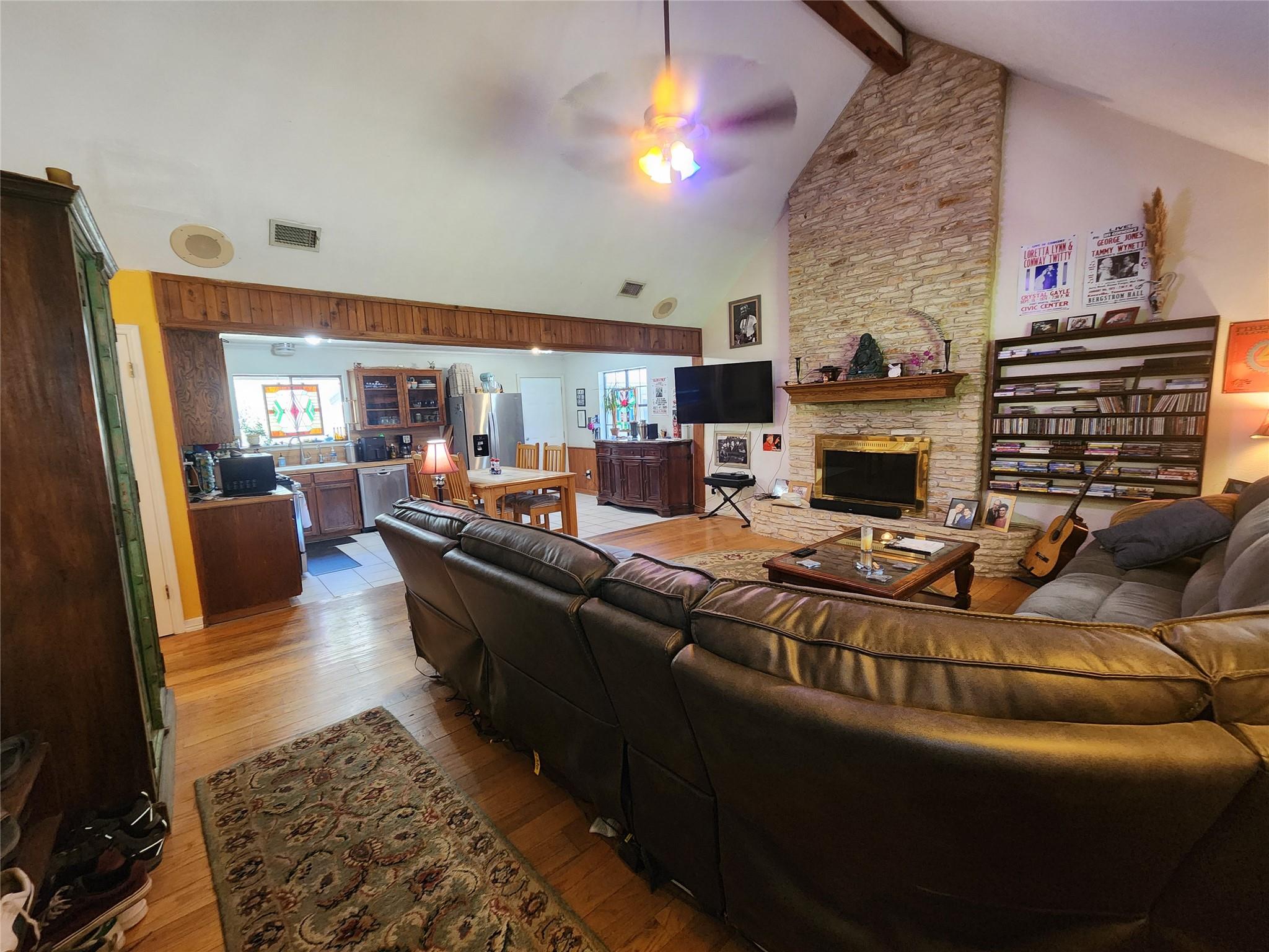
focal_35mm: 13
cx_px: 634
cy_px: 476
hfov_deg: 106.2
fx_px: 477
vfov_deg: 89.9
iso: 400
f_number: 2.2
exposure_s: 1/30
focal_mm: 2.2
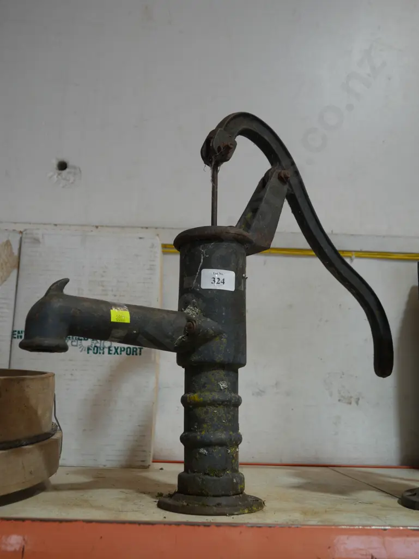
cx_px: 210
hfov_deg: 39.7
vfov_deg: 51.3
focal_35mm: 36
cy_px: 280
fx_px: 581
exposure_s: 1/60
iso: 250
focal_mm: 18
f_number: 4
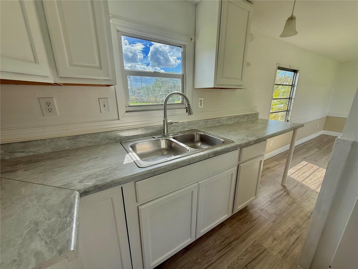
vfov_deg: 85.7
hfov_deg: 102.1
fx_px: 145
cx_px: 179
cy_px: 134
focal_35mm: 14
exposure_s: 1/424
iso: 64
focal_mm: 2.22
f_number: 2.2
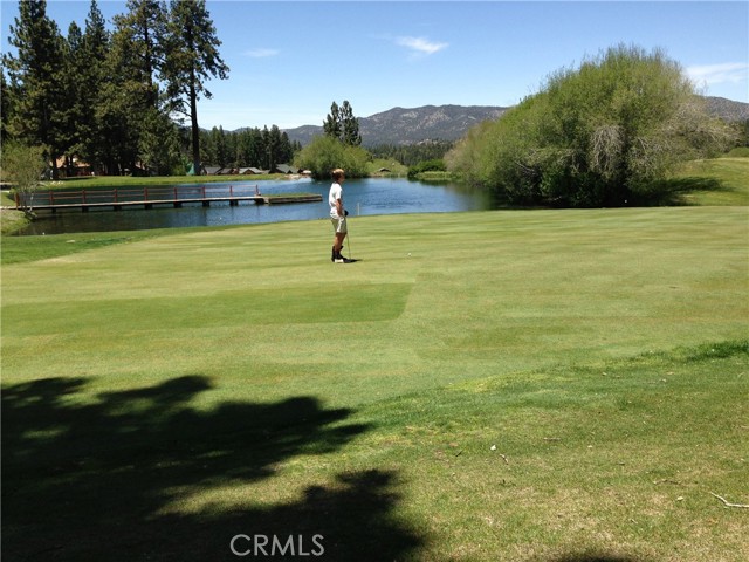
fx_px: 714
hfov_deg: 55.4
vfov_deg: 42.9
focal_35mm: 33
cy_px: 281
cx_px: 374
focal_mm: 4.13
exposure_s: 1/1355
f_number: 2.4
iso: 50
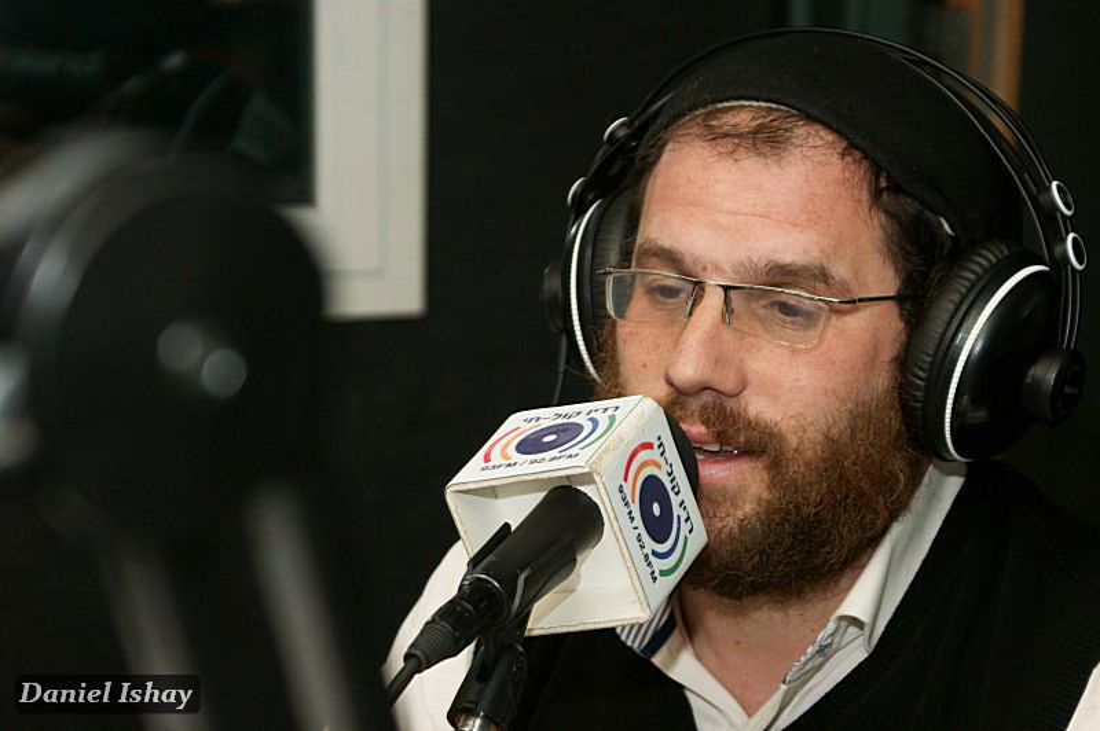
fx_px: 3206
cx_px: 550
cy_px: 366
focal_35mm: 105
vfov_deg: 13.0
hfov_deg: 19.5
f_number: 5.6
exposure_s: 1/125
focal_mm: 70
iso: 100
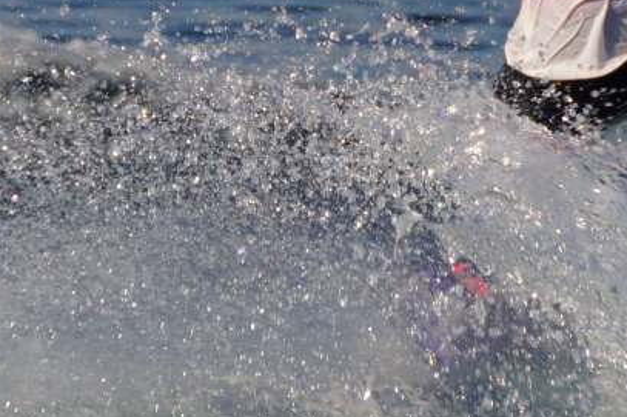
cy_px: 26
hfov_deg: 3.1
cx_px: 510
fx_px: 11559
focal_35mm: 664
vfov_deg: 2.1
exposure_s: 1/320
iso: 200
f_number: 6.3
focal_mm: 180
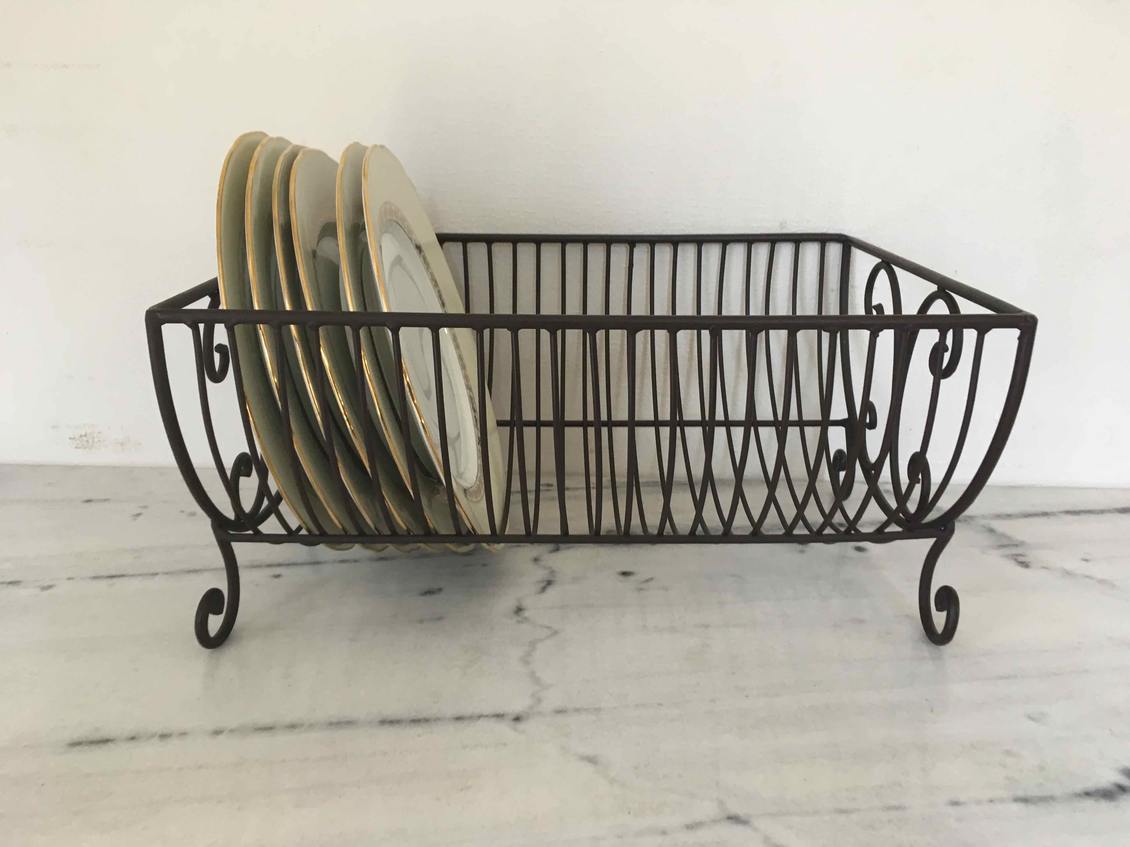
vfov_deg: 48.2
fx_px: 947
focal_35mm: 29
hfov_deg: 61.7
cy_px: 424
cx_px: 565
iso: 80
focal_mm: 4.15
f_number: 2.2
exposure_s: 1/33
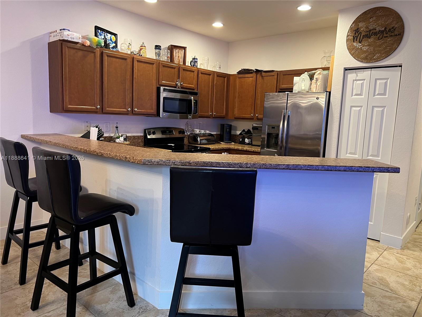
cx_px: 211
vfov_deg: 53.1
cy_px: 158
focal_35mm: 26
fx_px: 317
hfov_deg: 67.3
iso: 250
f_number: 1.5
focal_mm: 5.7
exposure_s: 1/60
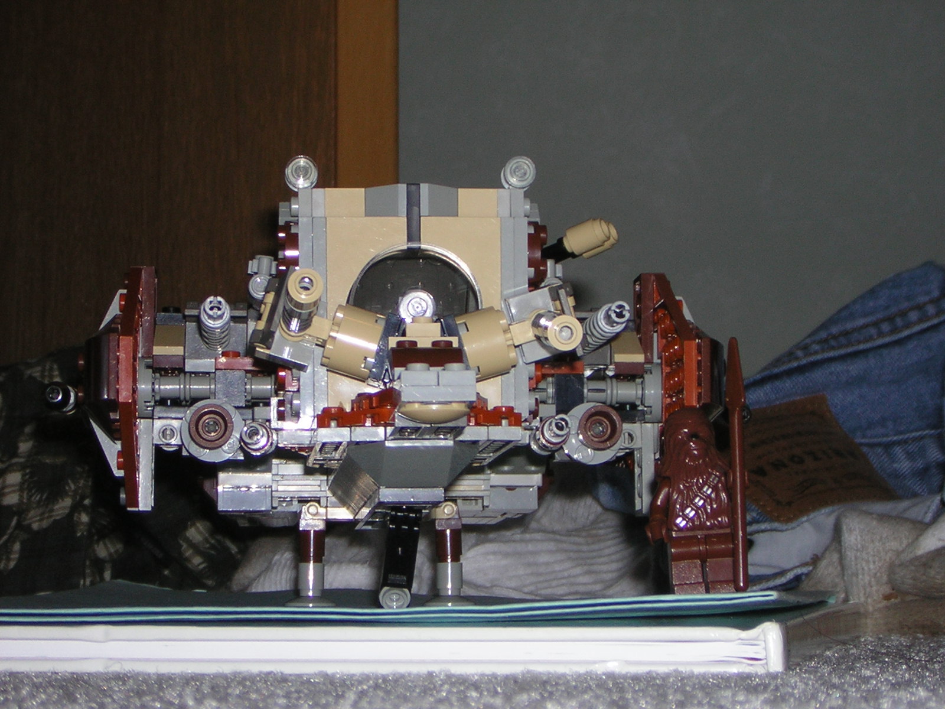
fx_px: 2948
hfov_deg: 18.2
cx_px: 472
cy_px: 354
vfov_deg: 13.7
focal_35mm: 108
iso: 50
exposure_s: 1/60.1
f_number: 4.7
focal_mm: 14.1
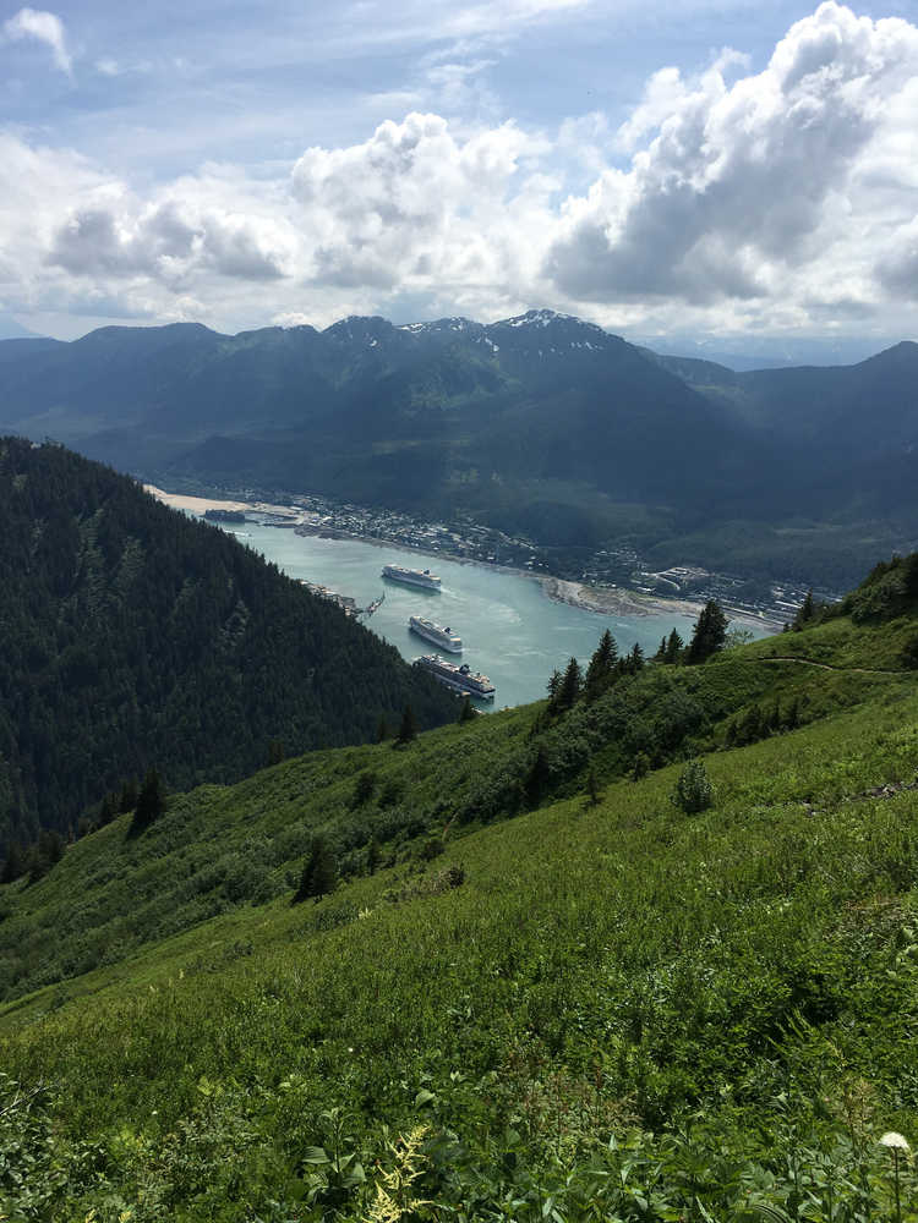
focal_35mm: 29
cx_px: 459
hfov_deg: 48.2
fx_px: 1025
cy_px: 612
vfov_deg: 61.7
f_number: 2.2
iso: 25
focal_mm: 4.15
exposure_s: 1/3344
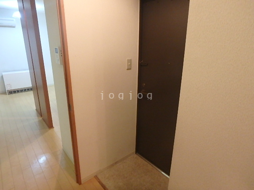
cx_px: 127
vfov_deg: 63.4
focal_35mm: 21
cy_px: 95
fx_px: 154
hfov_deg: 79.0
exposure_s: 1/30
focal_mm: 3.7
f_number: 3.5
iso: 800
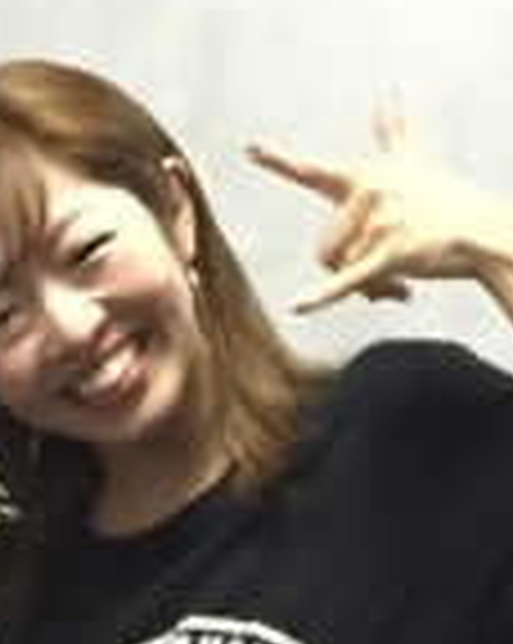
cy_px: 1342
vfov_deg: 8.9
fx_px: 3861
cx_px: -279
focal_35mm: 203
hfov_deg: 7.5
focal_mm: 4.15
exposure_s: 1/30
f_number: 2.2
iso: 250
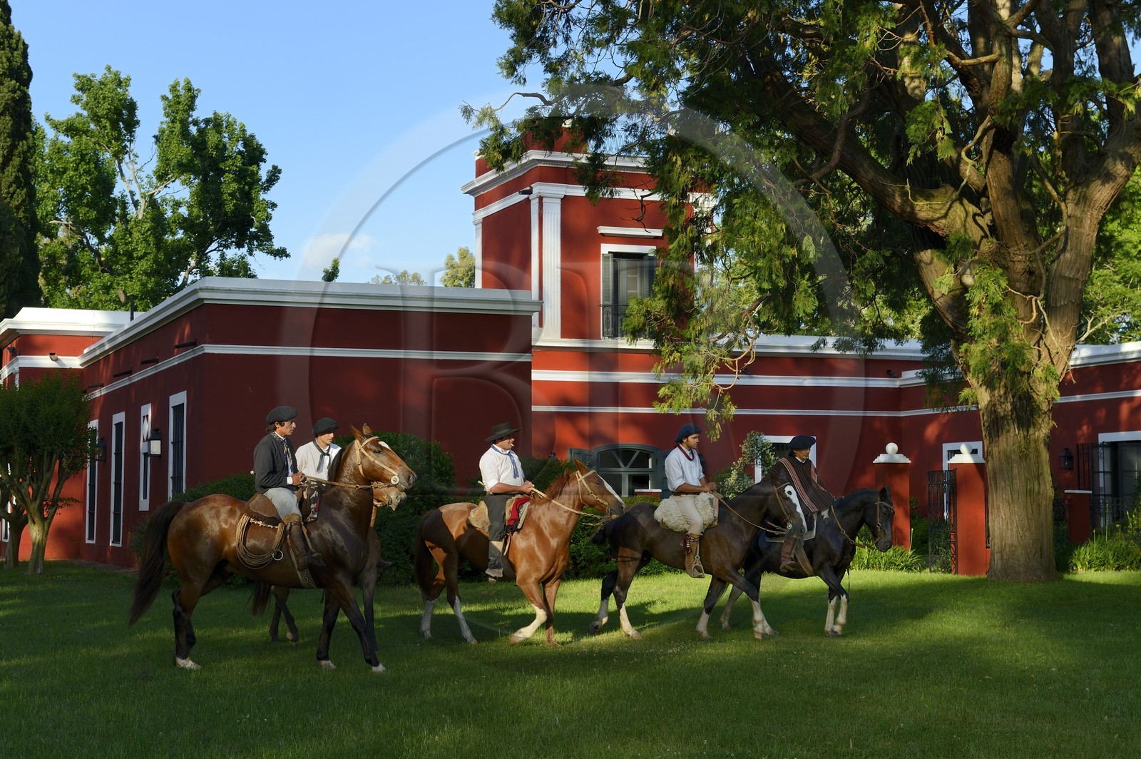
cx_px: 570
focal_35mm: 60
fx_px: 1900
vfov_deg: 22.6
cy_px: 380
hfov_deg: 33.4
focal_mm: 60
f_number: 9
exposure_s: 1/160
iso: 200
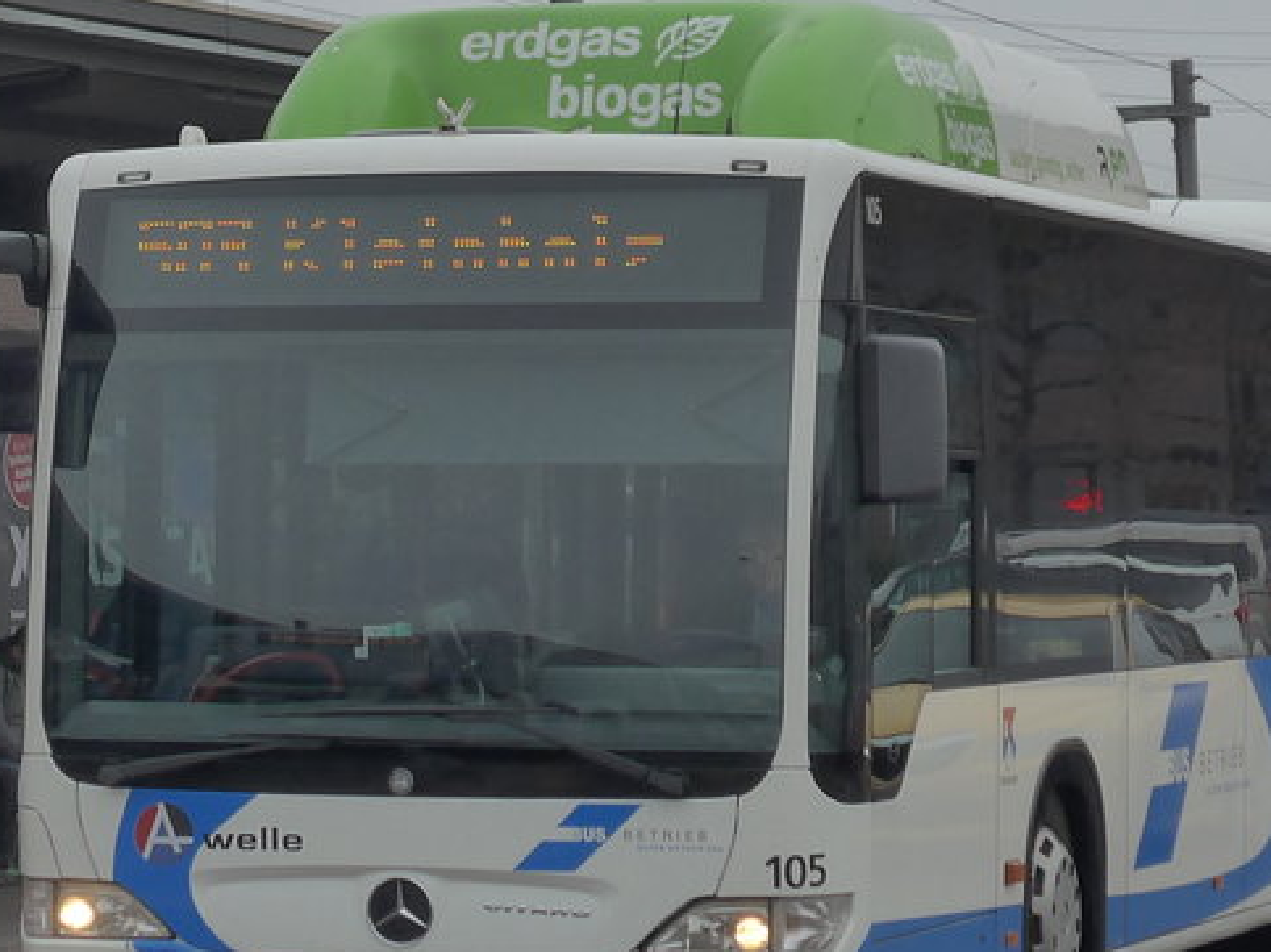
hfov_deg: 12.0
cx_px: 408
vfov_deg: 9.0
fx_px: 6020
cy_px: 229
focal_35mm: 164
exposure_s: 1/200
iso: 160
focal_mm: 13.4
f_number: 3.9
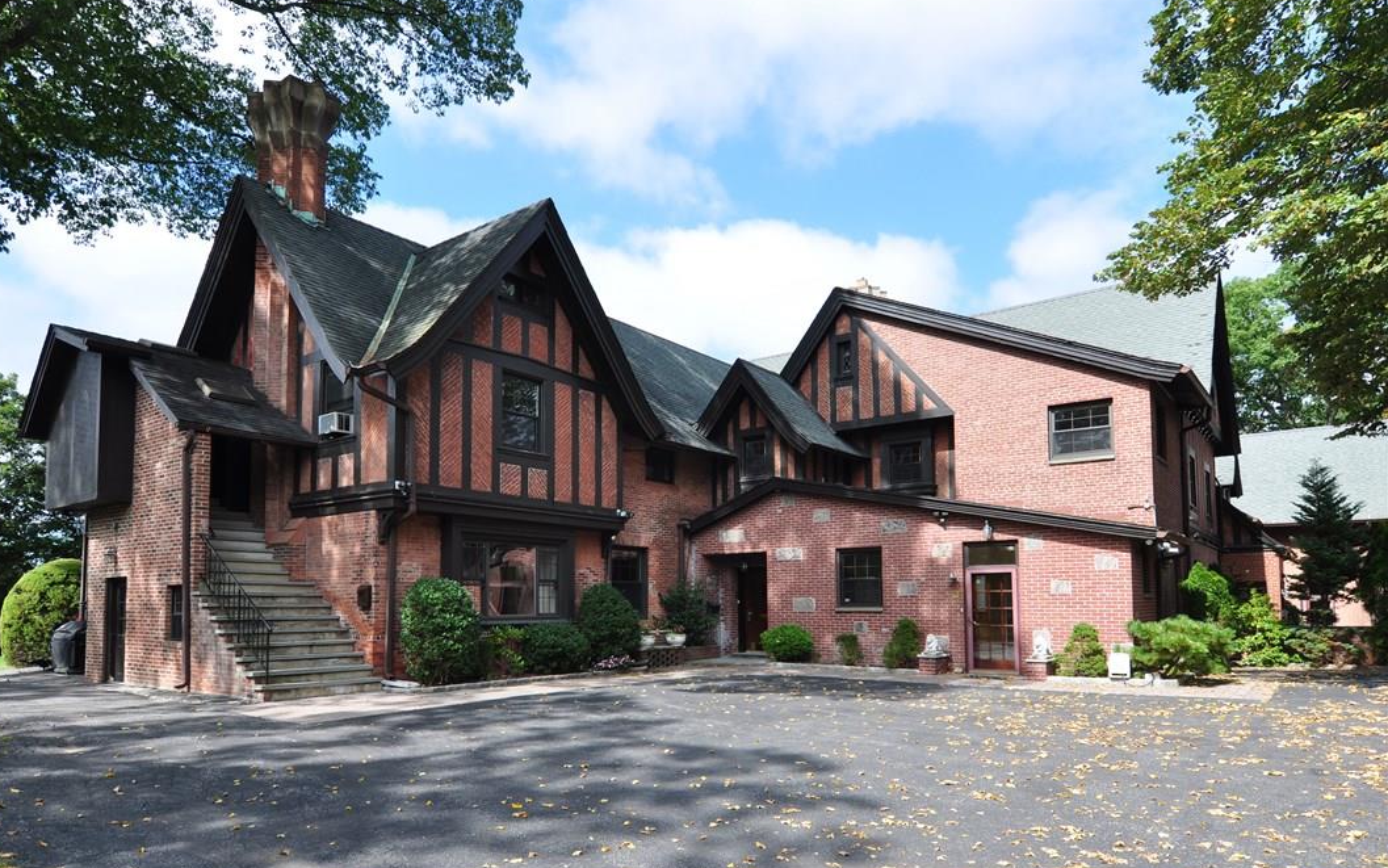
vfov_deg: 55.1
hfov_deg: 79.6
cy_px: 433
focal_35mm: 22
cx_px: 675
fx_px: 832
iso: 200
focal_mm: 14
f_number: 10
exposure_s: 1/250
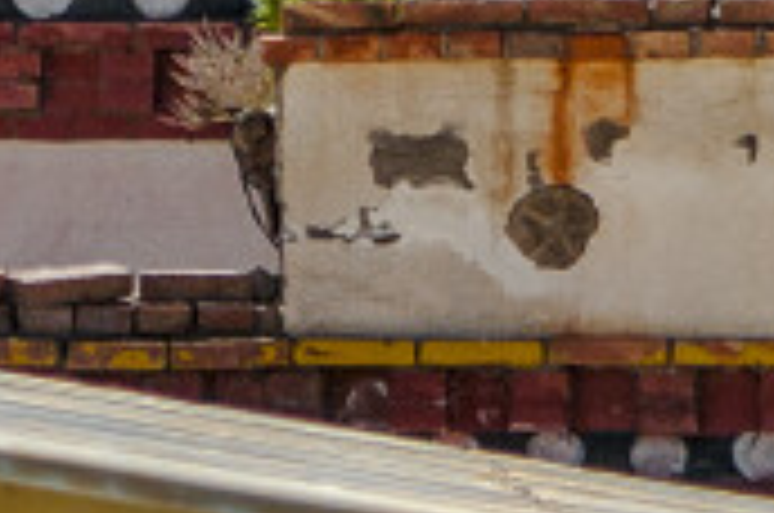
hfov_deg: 2.0
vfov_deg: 1.3
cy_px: -981
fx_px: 22082
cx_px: 1134
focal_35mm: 1029
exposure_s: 1/4000
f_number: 2.8
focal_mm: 92
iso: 200
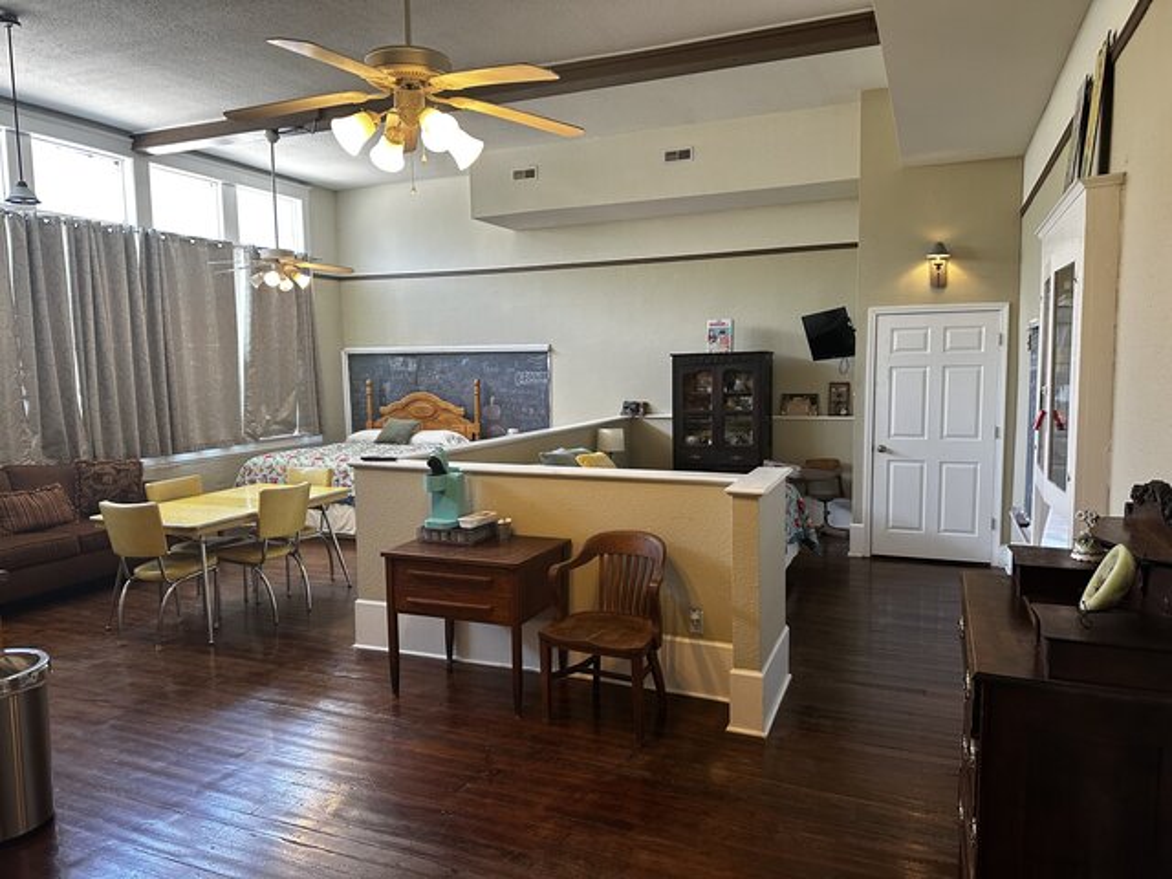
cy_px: 440
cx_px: 586
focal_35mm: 24
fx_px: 813
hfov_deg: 71.6
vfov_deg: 56.8
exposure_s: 1/120
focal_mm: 6.86
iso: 200
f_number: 1.78
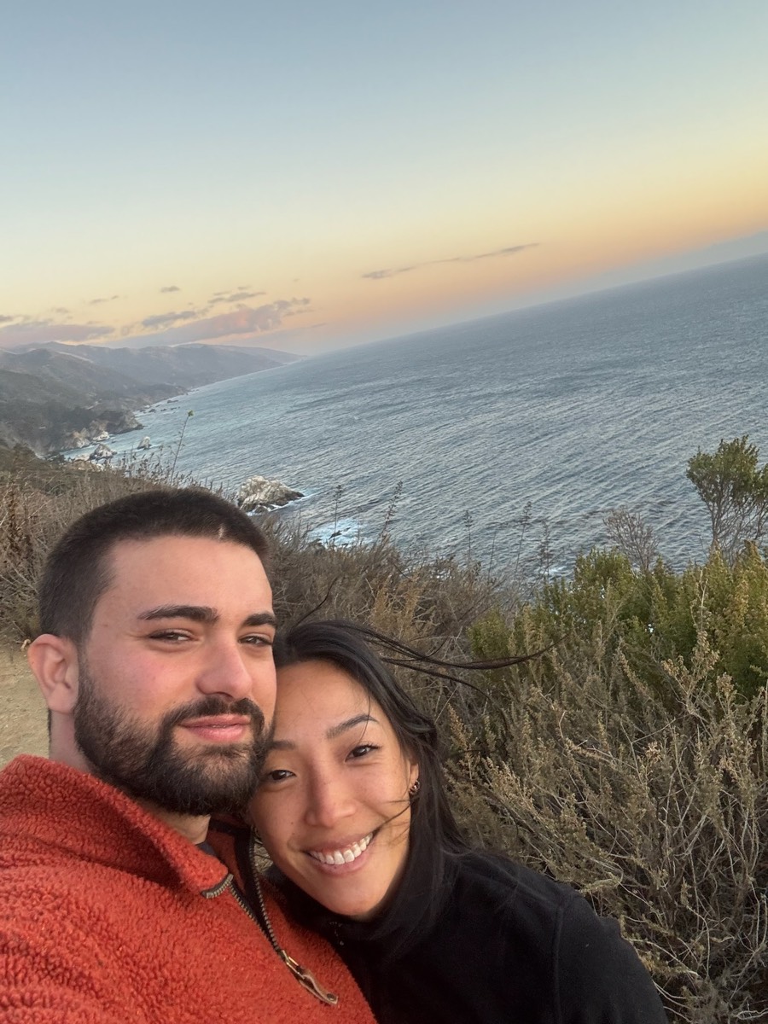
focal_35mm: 30
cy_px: 512
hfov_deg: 46.8
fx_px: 887
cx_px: 384
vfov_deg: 60.0
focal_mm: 2.69
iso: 80
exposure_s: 1/96
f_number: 1.9
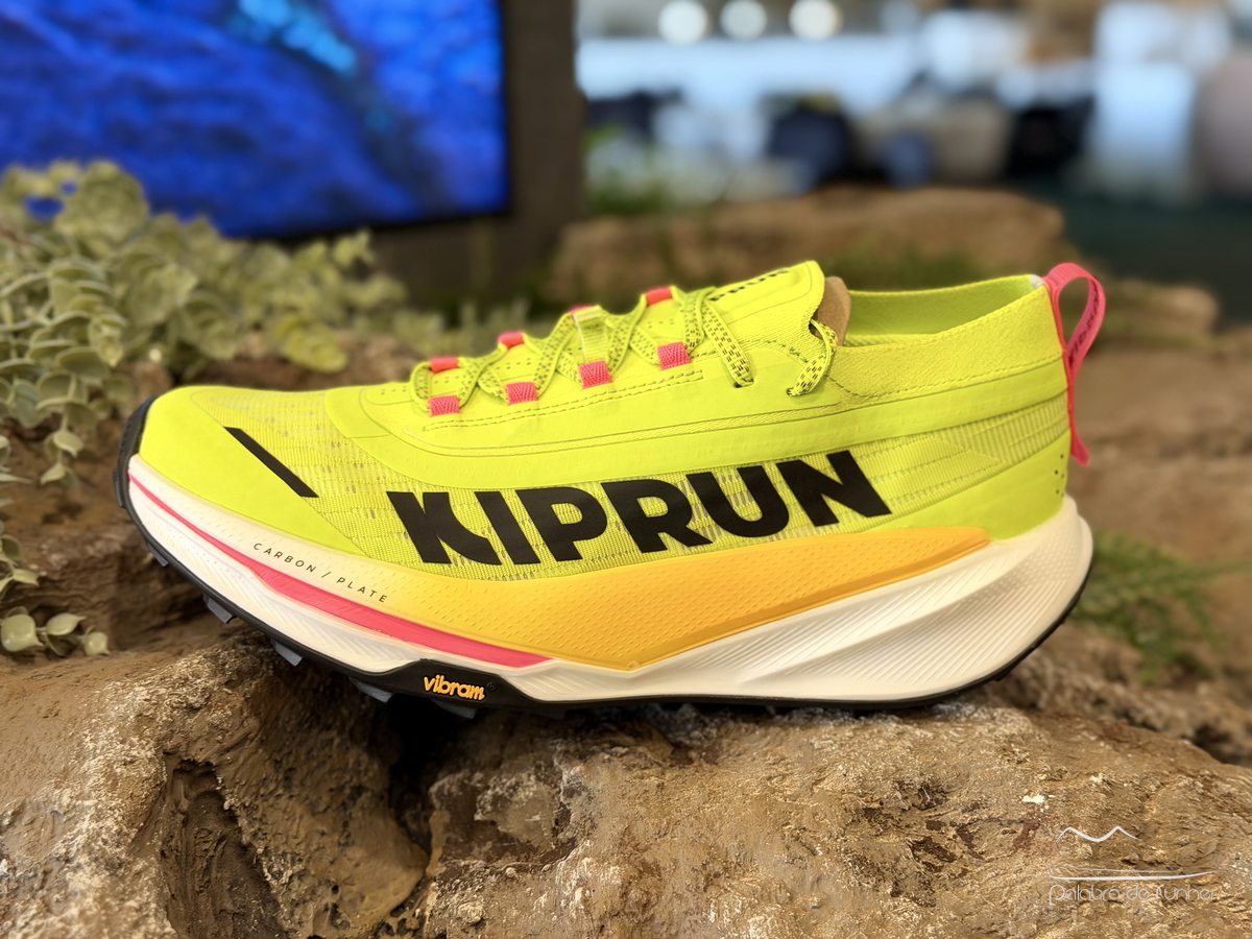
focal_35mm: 48
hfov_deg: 39.7
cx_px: 626
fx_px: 1736
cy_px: 470
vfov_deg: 30.3
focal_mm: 6.76
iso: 125
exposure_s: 1/50
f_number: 1.78
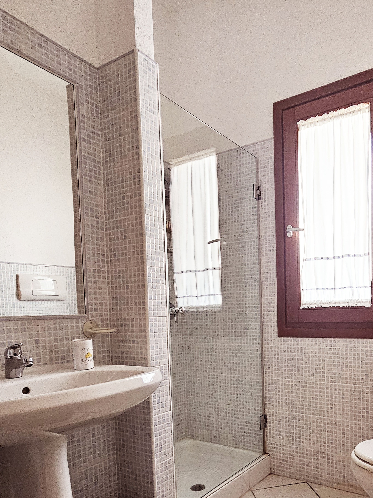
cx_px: 262
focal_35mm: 24
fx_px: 345
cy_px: 339
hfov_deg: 55.1
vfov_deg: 69.2
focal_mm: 2.2
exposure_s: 1/33
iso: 640
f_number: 2.2
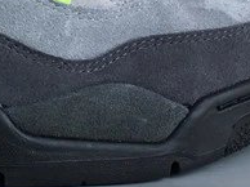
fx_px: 1039
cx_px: -93
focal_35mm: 144
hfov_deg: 13.2
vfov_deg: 10.3
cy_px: 77
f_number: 2.4
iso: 25
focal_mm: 3.3
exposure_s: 1/367
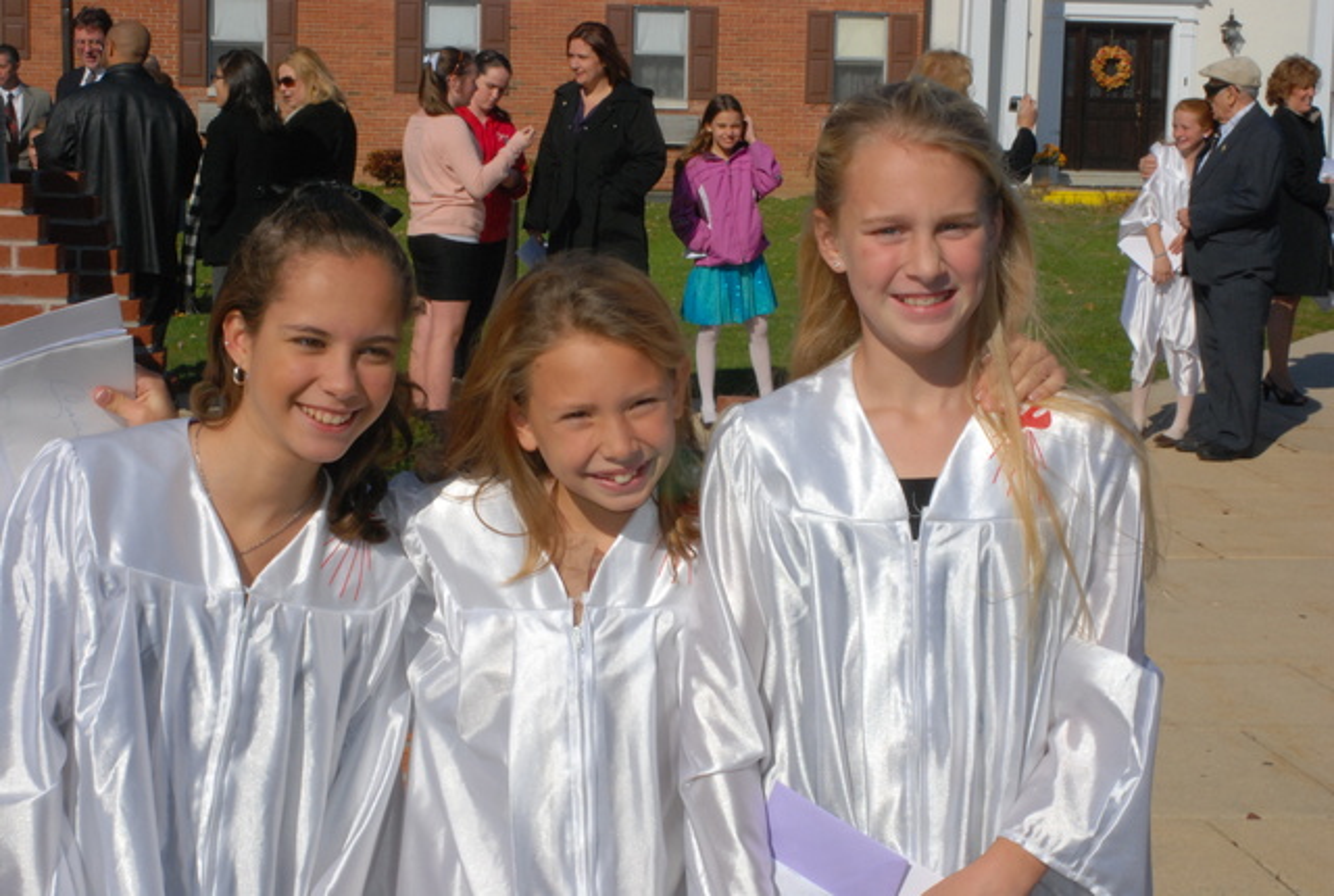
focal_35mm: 68
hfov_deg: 29.8
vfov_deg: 20.3
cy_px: 448
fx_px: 2507
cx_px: 667
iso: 500
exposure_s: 1/200
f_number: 29
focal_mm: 45
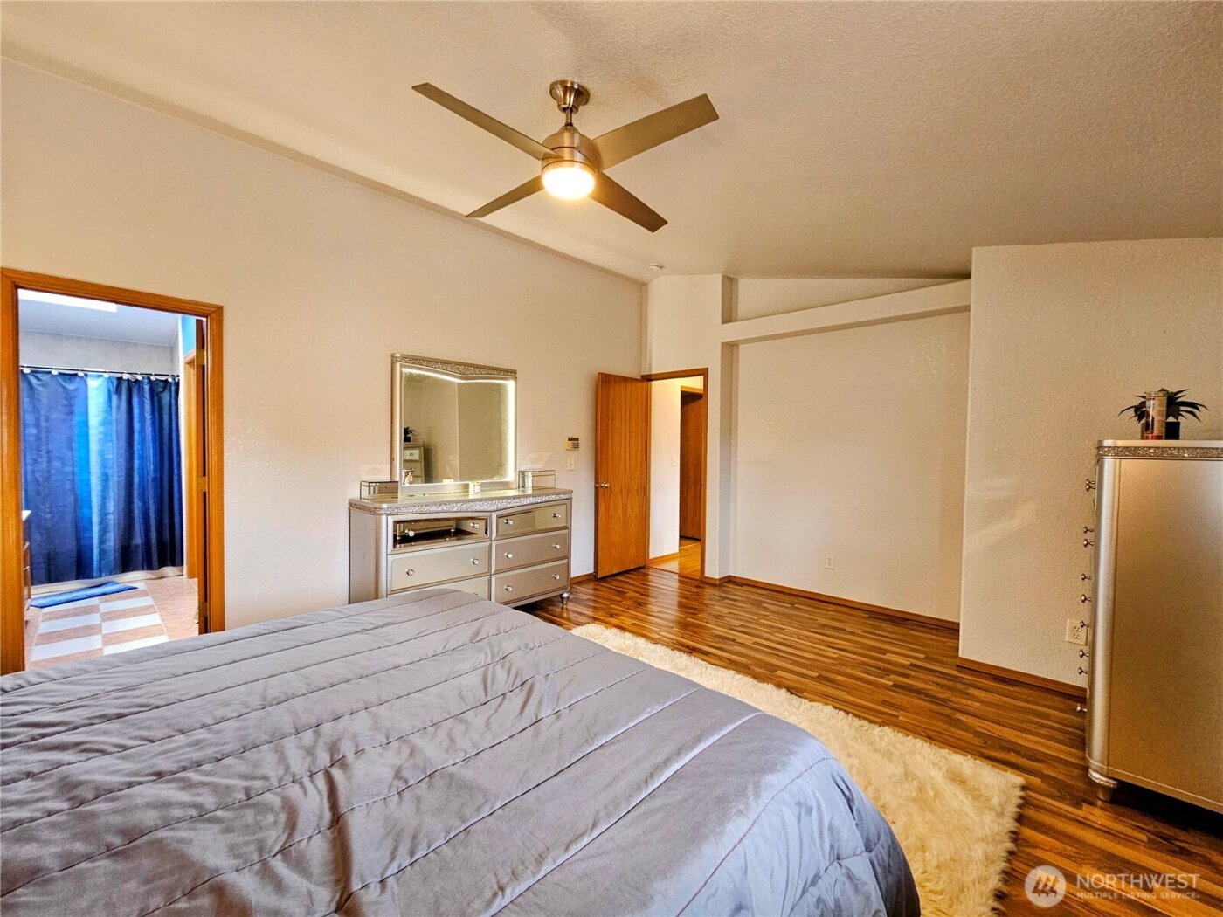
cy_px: 458
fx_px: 459
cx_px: 612
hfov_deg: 106.2
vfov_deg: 89.9
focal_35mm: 13
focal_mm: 2.2
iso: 320
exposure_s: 1/60
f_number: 2.2
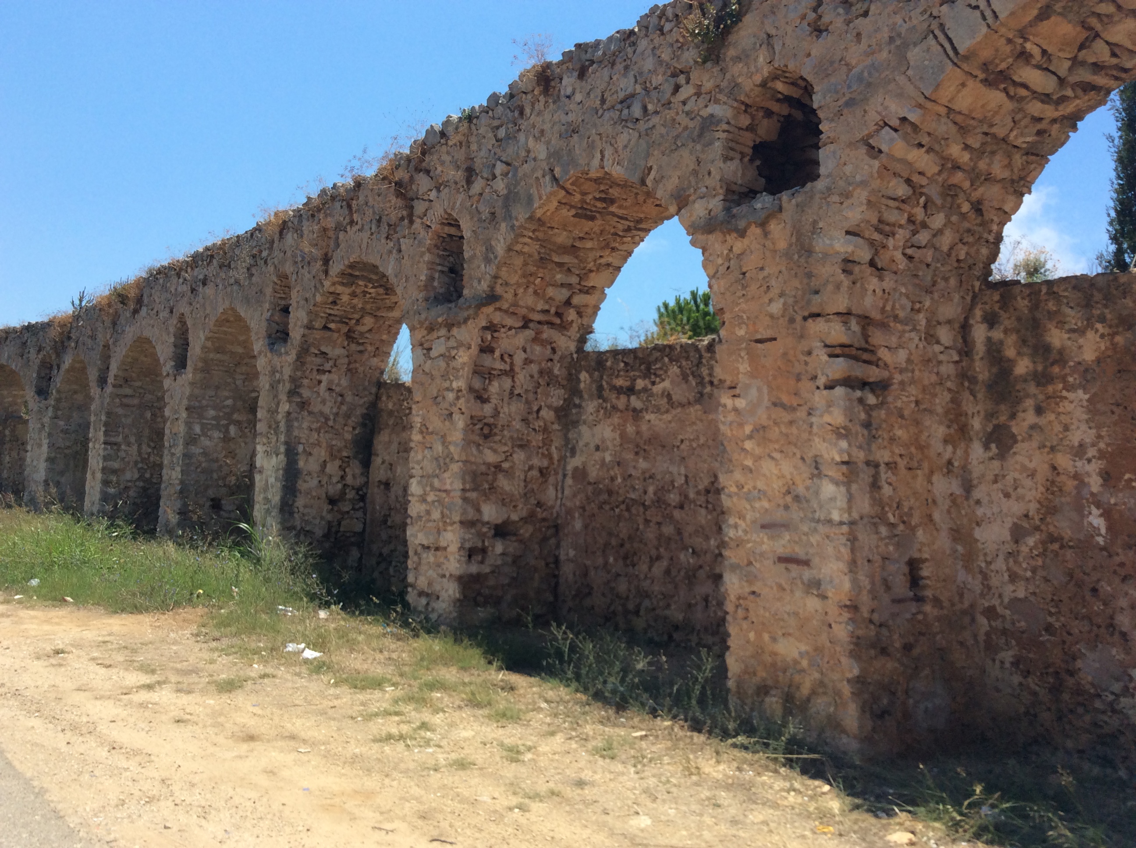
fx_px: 1049
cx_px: 568
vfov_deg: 44.1
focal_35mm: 32
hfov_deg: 56.9
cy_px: 424
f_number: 2.4
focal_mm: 3.3
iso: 32
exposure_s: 1/1362
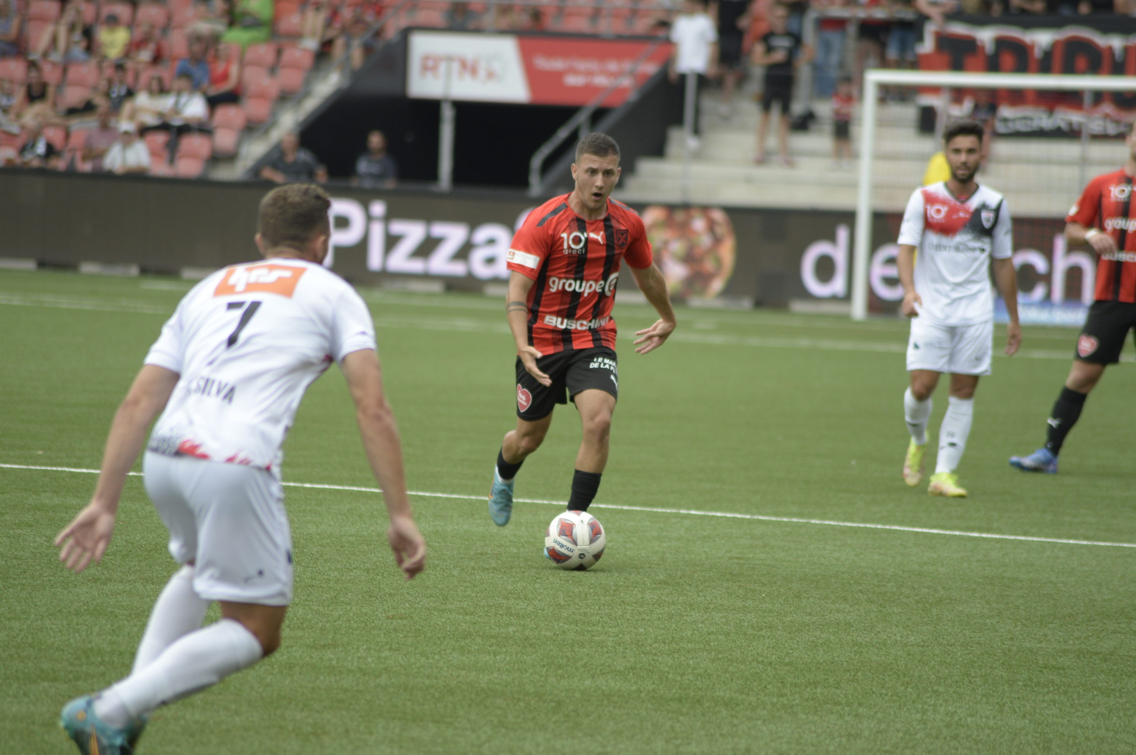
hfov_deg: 6.9
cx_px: 568
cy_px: 378
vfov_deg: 4.6
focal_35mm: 300
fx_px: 9456
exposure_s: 1/400
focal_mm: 300
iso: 1000
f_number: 5.6
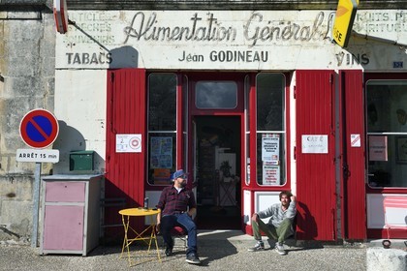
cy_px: 136
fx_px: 407
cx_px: 204
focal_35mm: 36
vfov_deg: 36.9
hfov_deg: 53.1
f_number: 11
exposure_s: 1/320
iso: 200
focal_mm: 36
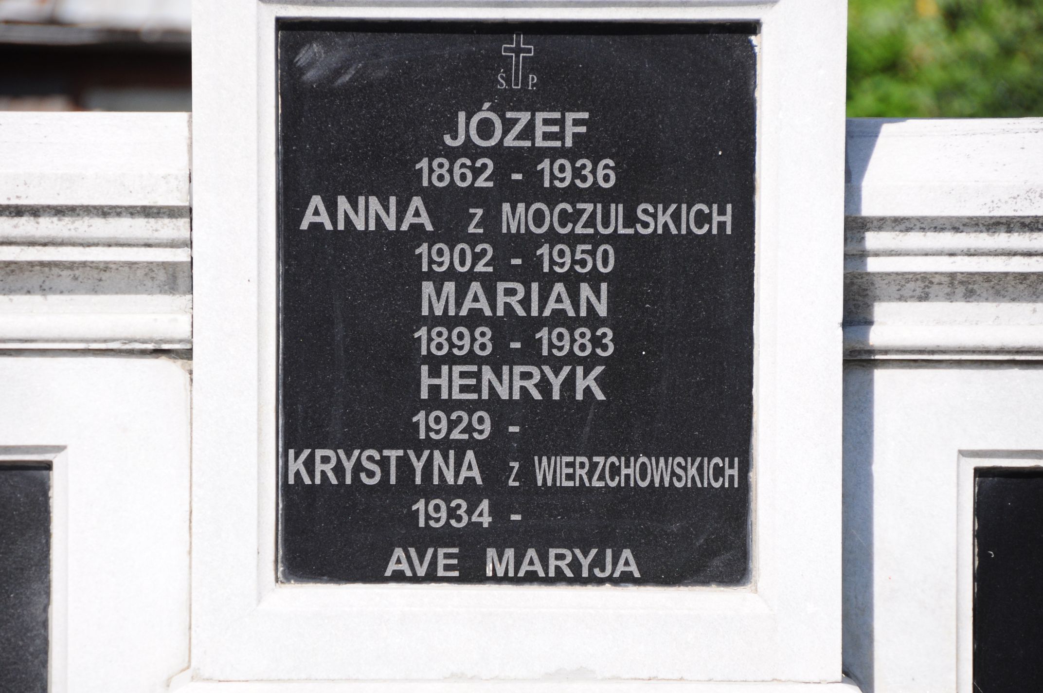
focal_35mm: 255
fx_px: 7379
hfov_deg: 8.1
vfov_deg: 5.4
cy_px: 346
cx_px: 522
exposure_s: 1/1000
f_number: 7.1
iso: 400
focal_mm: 170
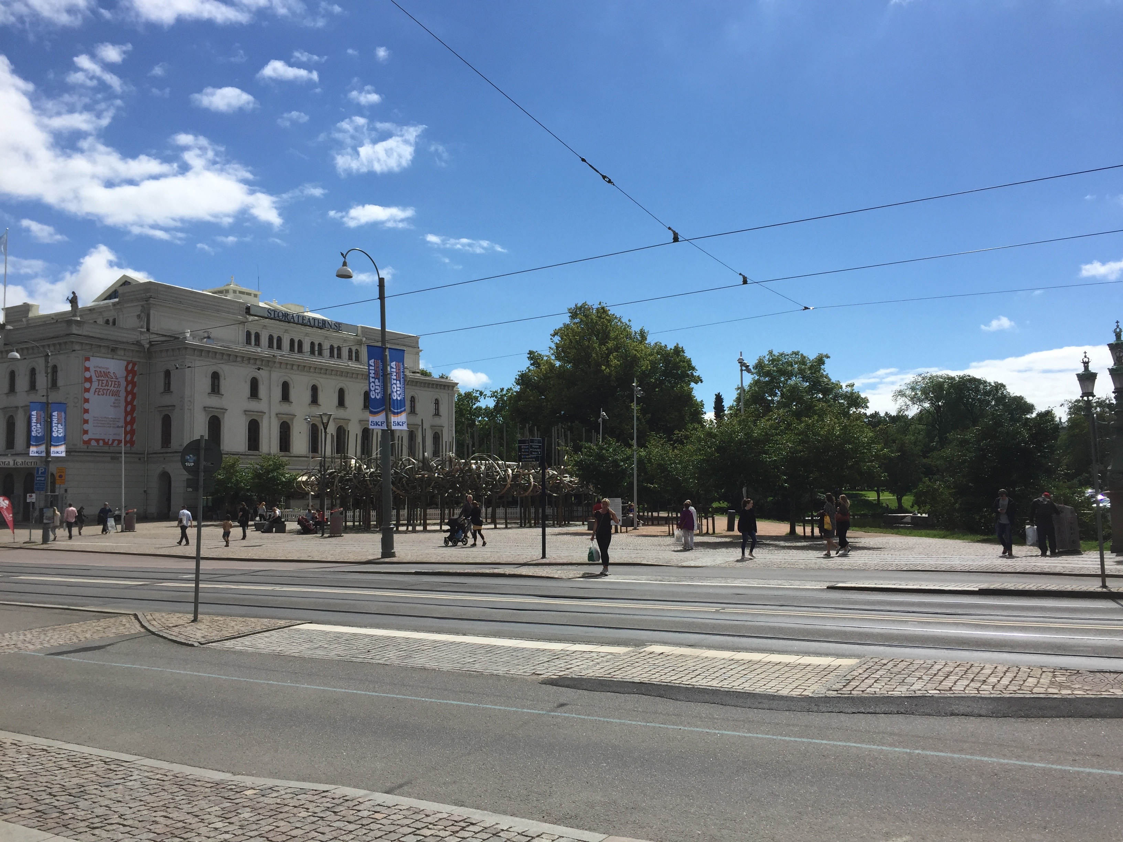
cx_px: 562
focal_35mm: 29
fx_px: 941
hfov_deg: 61.7
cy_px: 421
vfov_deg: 48.2
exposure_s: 1/3597
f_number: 2.2
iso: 32
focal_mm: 4.15
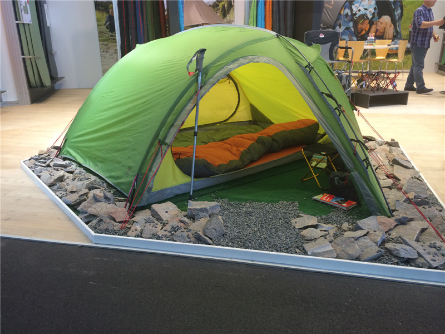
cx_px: 222
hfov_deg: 60.0
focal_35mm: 30
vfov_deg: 46.8
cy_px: 167
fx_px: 386
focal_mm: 4.12
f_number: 2.2
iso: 40
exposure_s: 1/40
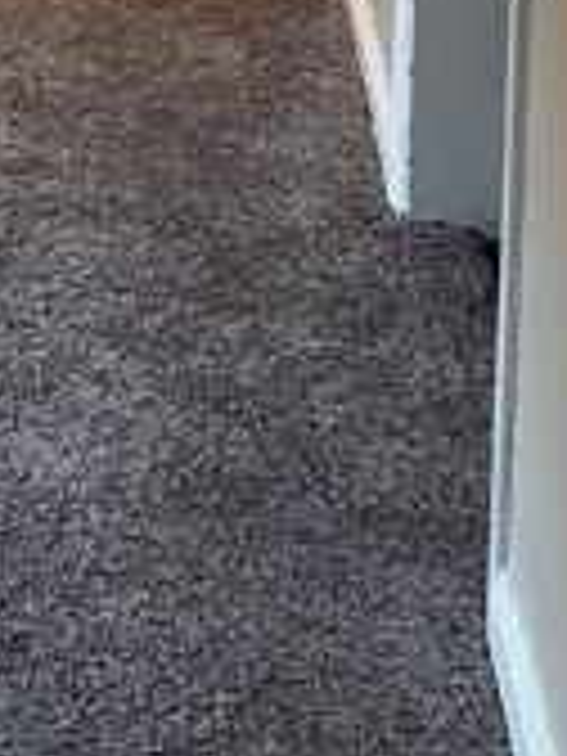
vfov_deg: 14.0
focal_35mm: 119
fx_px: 2599
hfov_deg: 11.7
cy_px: -752
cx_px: -378
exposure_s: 1/60
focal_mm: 4.2
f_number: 1.6
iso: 160
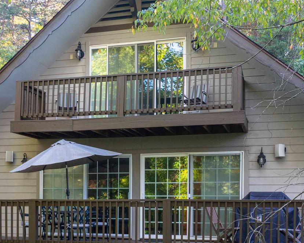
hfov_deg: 32.3
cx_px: 108
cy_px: 197
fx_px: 522
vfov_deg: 25.7
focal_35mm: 58
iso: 260
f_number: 2.8
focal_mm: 12.29
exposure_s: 1/120
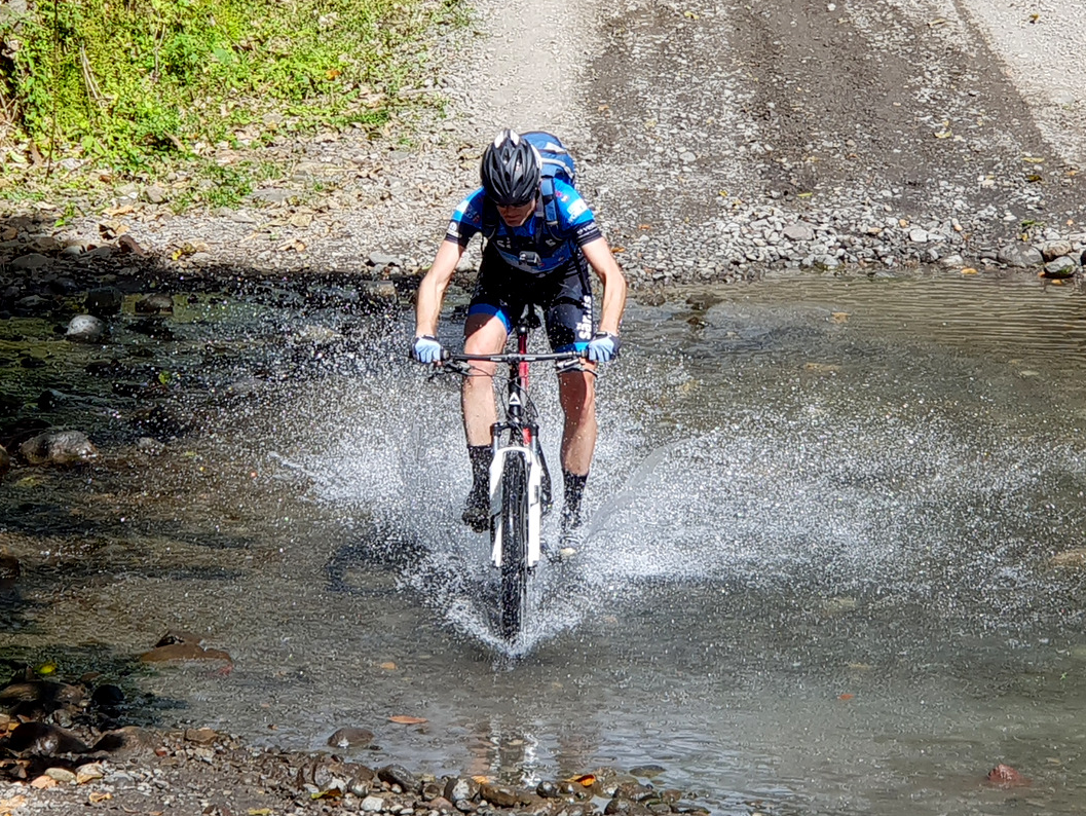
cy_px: 416
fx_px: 1978
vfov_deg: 23.3
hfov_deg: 30.7
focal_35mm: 63
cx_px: 544
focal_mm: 6
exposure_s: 1/514
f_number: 2.4
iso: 25
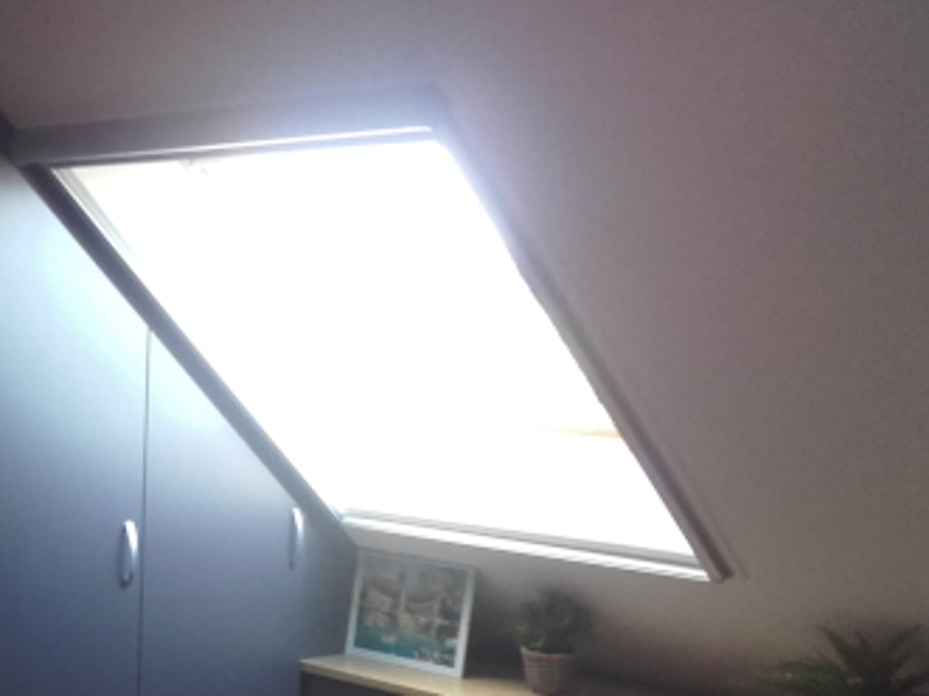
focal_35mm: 60
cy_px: 542
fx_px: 1610
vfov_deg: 24.1
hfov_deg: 30.6
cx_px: 79
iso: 110
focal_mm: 3.31
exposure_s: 1/25
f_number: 2.2
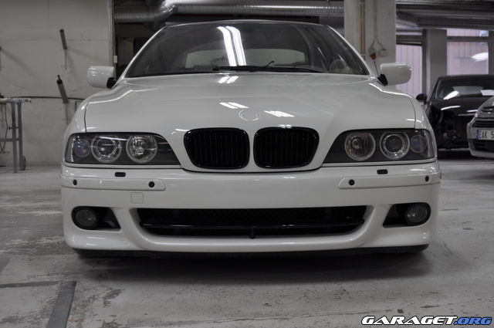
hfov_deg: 41.2
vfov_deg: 28.0
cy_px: 164
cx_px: 247
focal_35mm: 48
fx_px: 658
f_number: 4.5
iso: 200
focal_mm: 32
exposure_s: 1/40
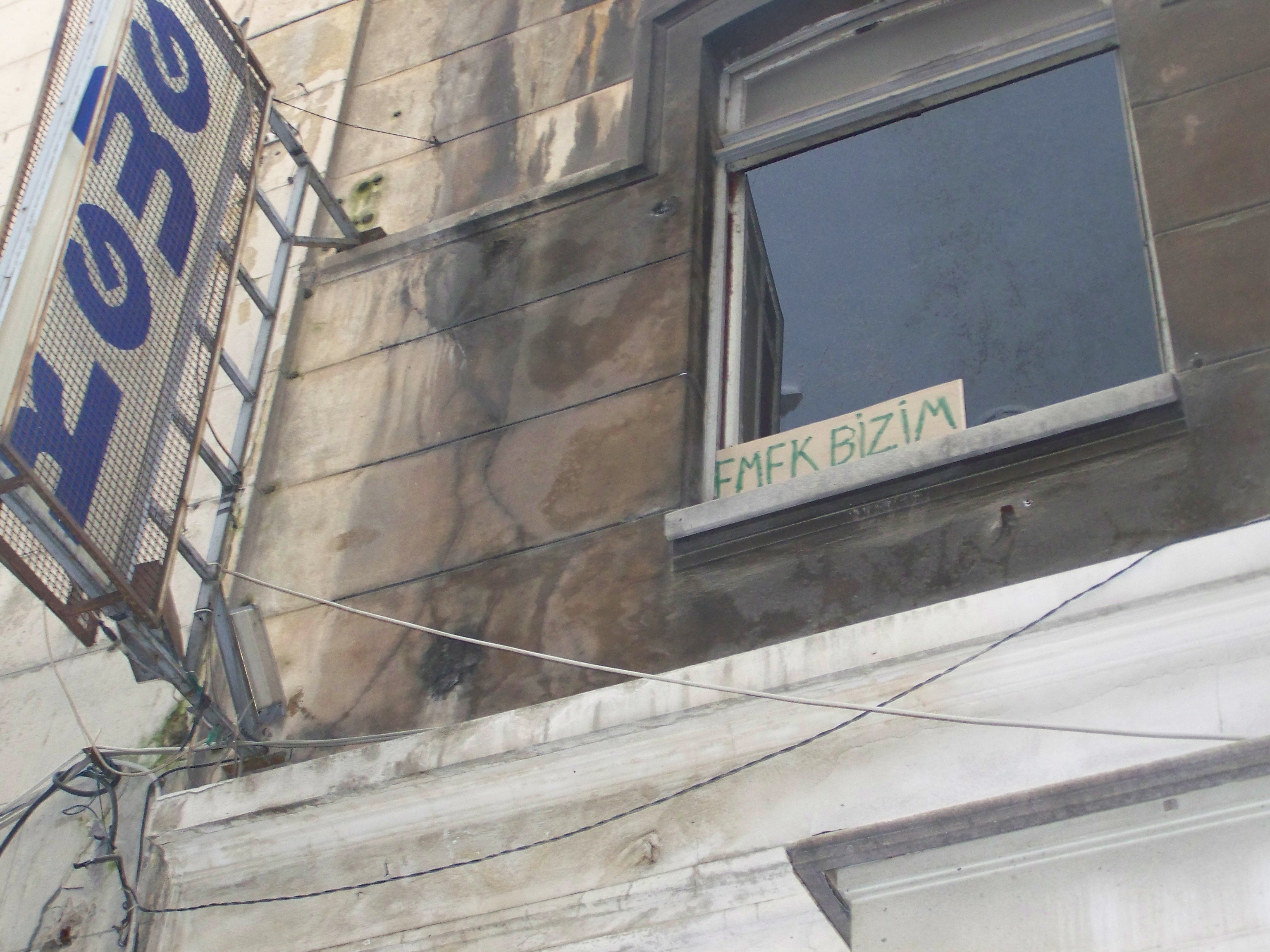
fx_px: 2385
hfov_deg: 29.8
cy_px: 476
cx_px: 635
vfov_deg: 22.6
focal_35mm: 65
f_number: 3.2
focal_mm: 10.7
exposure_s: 1/50
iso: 200
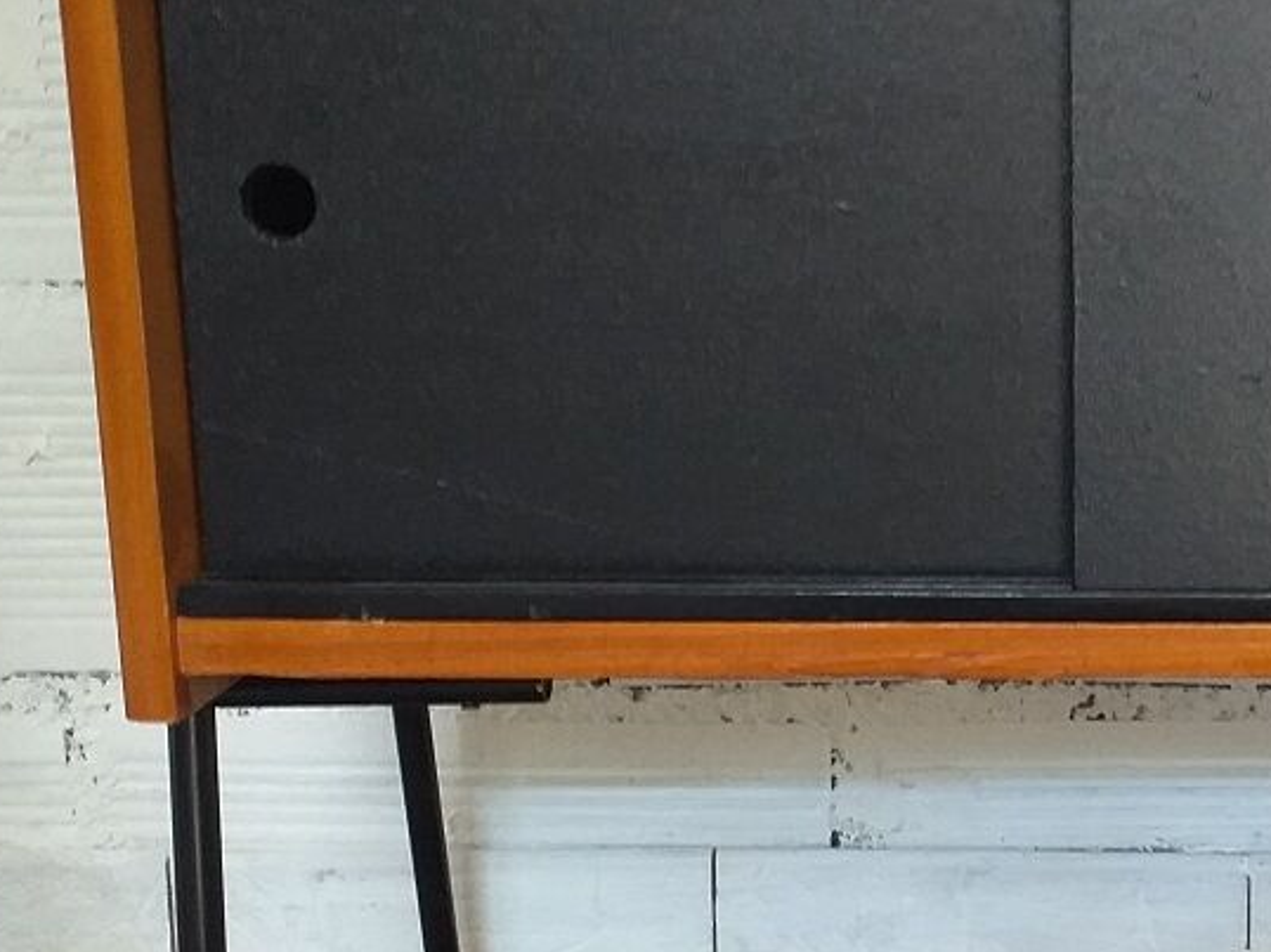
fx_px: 2129
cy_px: 546
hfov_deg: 32.0
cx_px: 1080
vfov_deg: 25.2
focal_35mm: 58
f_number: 1.9
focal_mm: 3.6
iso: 200
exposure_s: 1/33
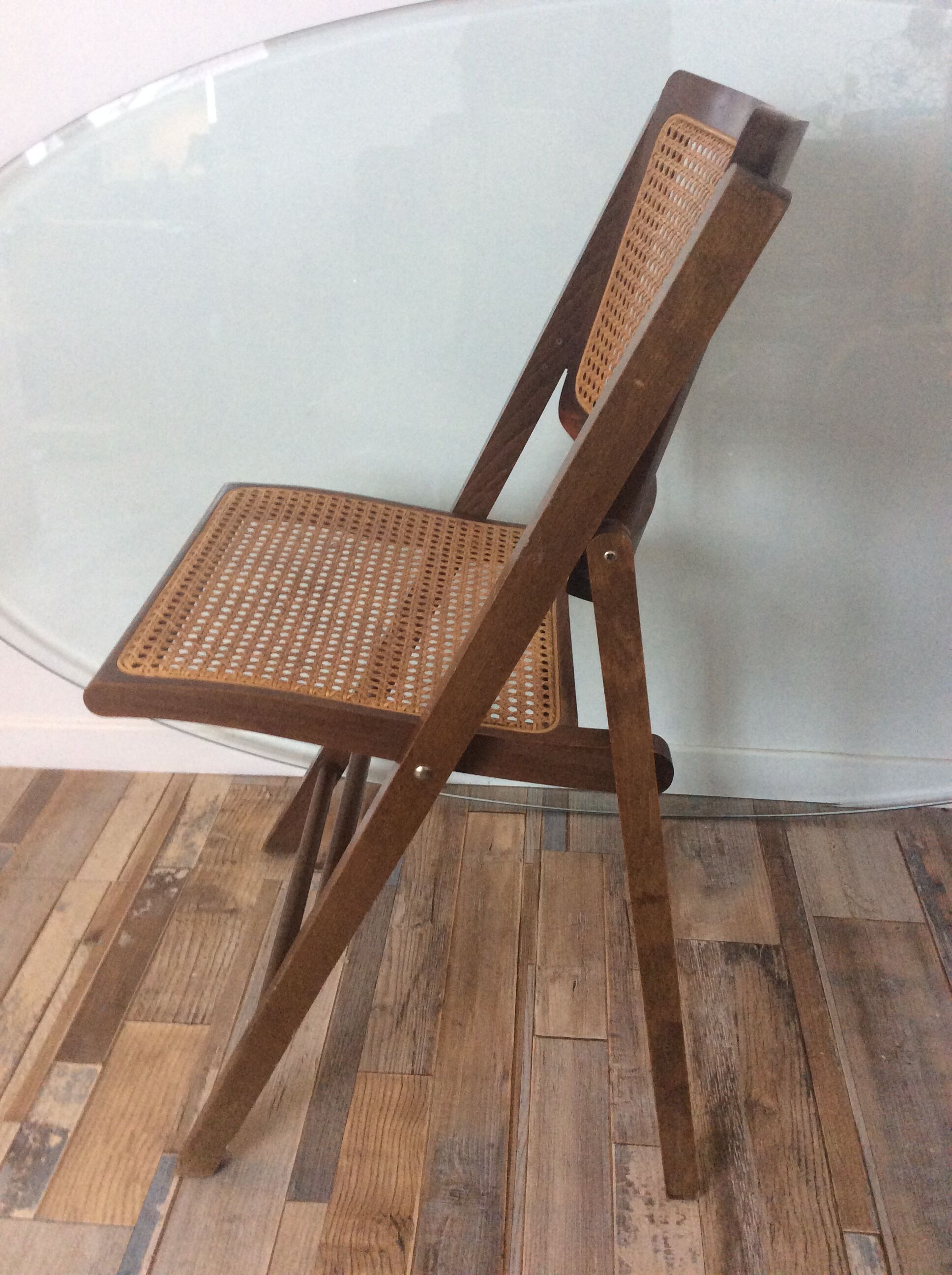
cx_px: 476
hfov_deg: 44.1
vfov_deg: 56.9
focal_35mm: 32
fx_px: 1177
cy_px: 638
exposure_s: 1/25
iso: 125
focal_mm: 3.3
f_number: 2.4
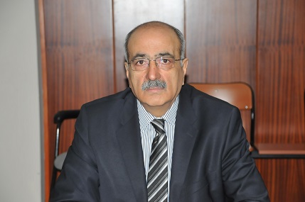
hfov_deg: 19.5
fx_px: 889
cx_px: 152
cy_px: 101
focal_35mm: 105
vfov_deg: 13.0
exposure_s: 1/60
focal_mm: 70
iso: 800
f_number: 5.3
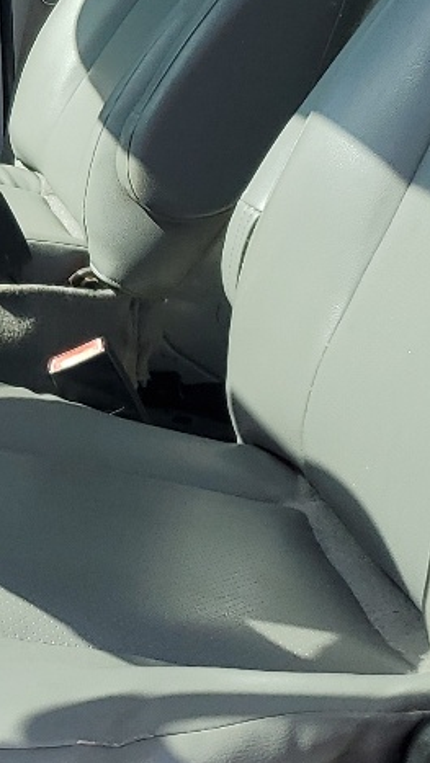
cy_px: 132
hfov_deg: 11.7
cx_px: -316
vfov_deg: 21.7
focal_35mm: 97
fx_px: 1964
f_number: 1.5
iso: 50
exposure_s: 1/1250
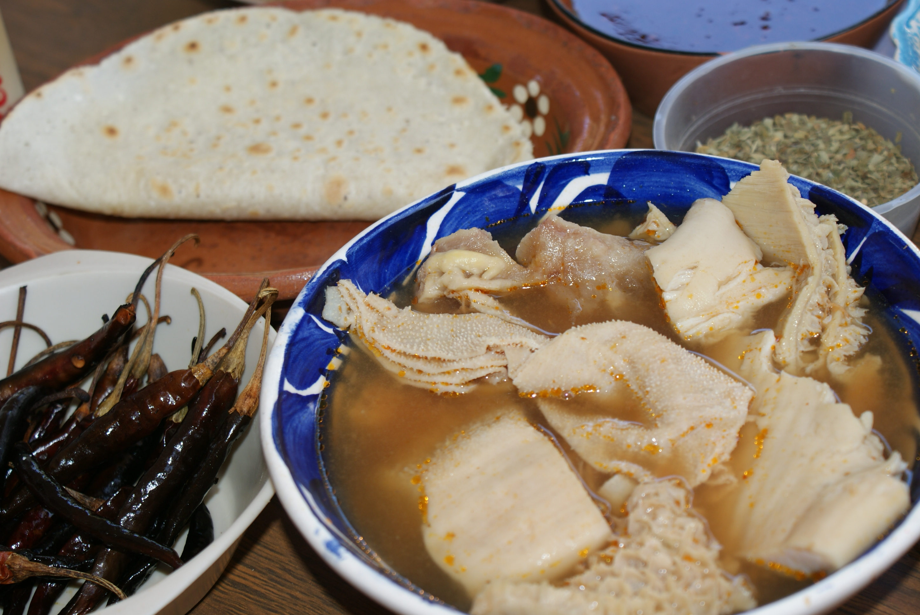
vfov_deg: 20.2
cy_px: 308
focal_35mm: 68
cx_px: 460
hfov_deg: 29.8
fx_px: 1726
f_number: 5.6
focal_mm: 45
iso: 100
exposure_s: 1/30
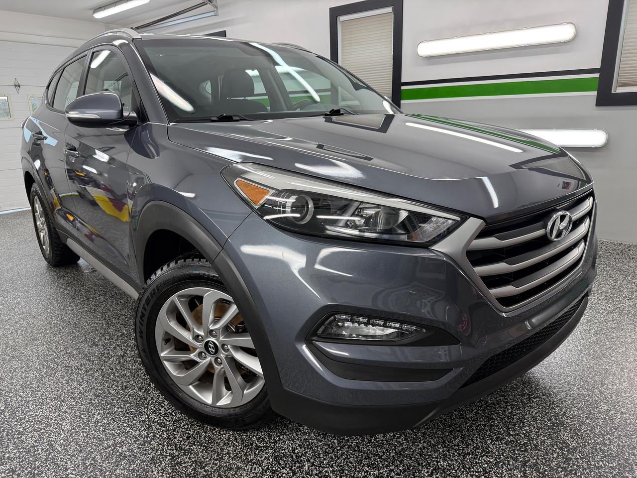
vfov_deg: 56.8
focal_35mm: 24
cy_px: 239
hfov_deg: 71.6
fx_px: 442
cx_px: 318
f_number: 1.78
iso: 125
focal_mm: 6.76
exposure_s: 1/169
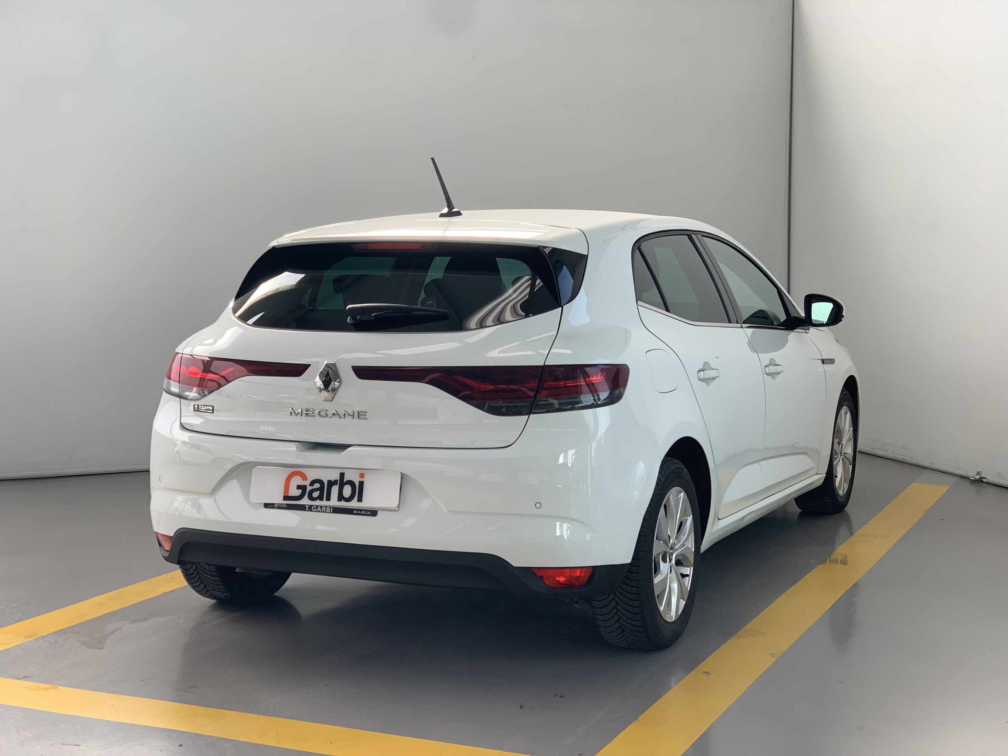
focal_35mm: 52
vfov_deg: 28.0
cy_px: 378
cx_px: 504
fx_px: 1514
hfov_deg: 36.8
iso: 16
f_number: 2.4
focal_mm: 6
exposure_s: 1/195
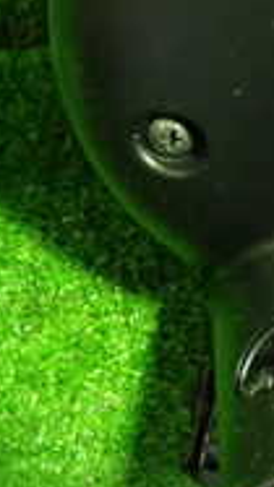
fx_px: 1358
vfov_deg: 20.2
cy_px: 122
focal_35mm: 105
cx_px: 449
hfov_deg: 11.0
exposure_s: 1/30
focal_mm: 5.4
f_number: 2.3
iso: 640
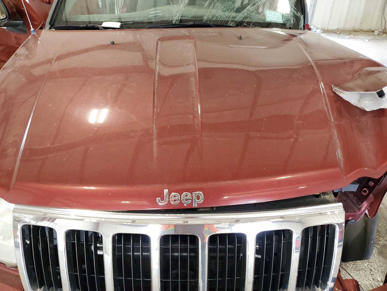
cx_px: 194
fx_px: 291
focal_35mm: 26
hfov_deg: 67.3
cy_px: 146
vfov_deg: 53.1
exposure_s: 1/60.2
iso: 100
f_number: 1.5
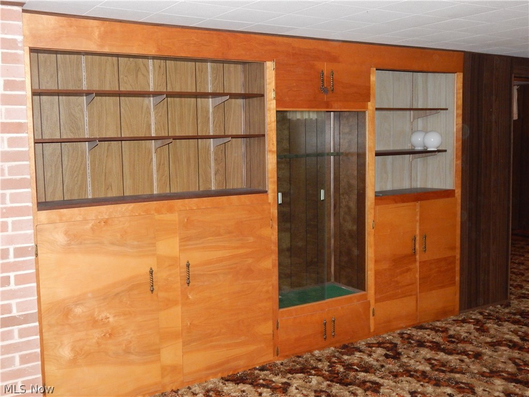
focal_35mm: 38
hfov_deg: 49.0
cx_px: 264
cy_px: 198
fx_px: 581
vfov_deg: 37.7
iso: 500
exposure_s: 1/30
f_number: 3.4
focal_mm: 6.8
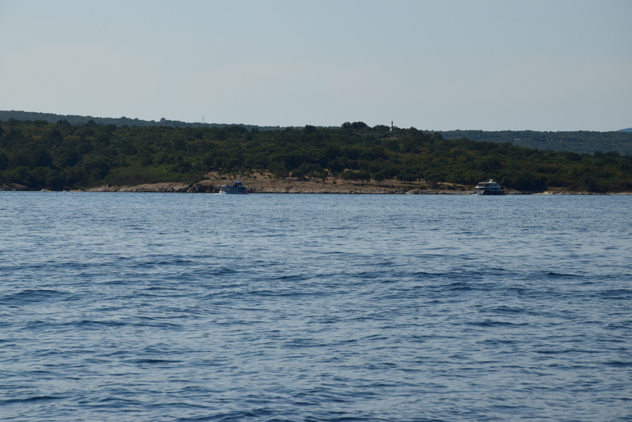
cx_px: 313
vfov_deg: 8.6
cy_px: 211
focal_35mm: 160
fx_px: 2801
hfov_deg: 12.9
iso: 400
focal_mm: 105
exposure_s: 1/500
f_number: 11
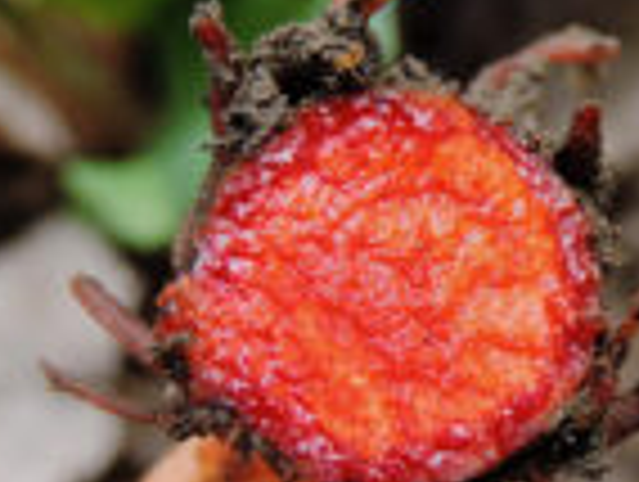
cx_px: 585
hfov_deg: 15.0
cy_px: 207
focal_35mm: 130
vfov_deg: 11.4
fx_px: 2404
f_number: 3.6
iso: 100
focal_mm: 5.9
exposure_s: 1/100
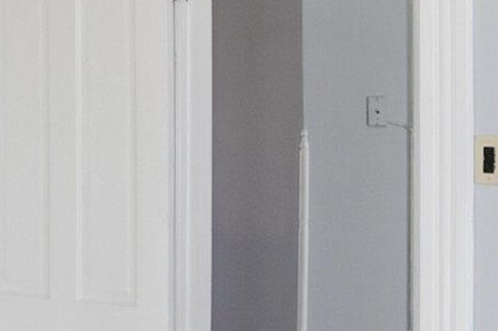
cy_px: 130
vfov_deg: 17.0
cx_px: 40
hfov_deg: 24.6
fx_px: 1106
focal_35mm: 80
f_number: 5.6
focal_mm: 12
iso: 100
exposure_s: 1/125
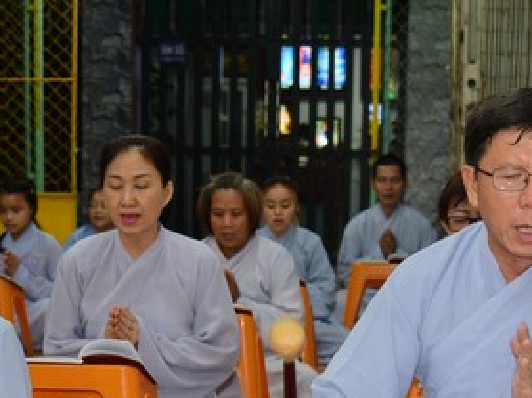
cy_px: 379
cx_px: 325
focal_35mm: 90
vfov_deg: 16.1
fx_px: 1382
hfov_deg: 21.8
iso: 500
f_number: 4
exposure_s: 1/80
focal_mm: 40
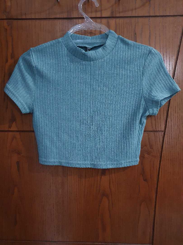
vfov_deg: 67.3
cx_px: 92
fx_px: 183
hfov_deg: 53.1
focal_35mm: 26
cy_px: 122
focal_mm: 4.32
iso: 500
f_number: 1.5
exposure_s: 1/20
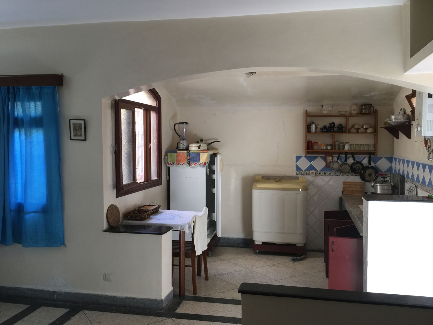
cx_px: 227
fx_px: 388
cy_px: 157
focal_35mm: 31
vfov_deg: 45.4
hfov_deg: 58.3
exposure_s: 1/33
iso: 32
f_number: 2.2
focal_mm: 4.15
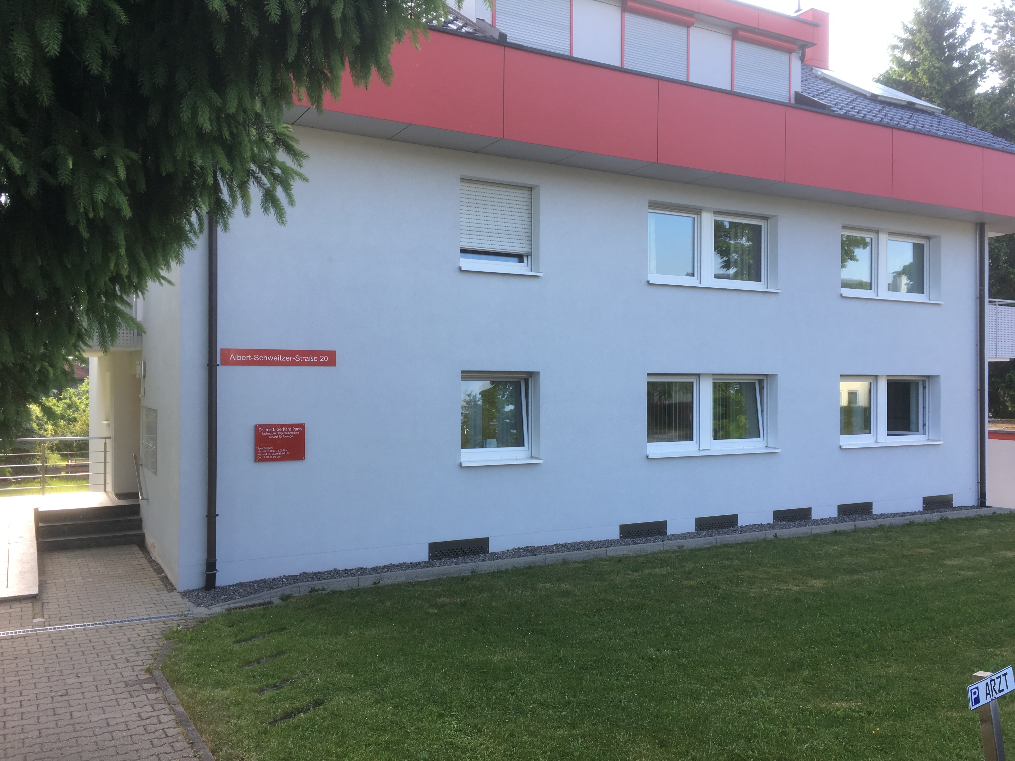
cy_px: 380
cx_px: 508
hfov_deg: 61.7
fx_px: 850
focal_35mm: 29
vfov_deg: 48.2
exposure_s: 1/155
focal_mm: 4.15
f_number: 2.2
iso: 25
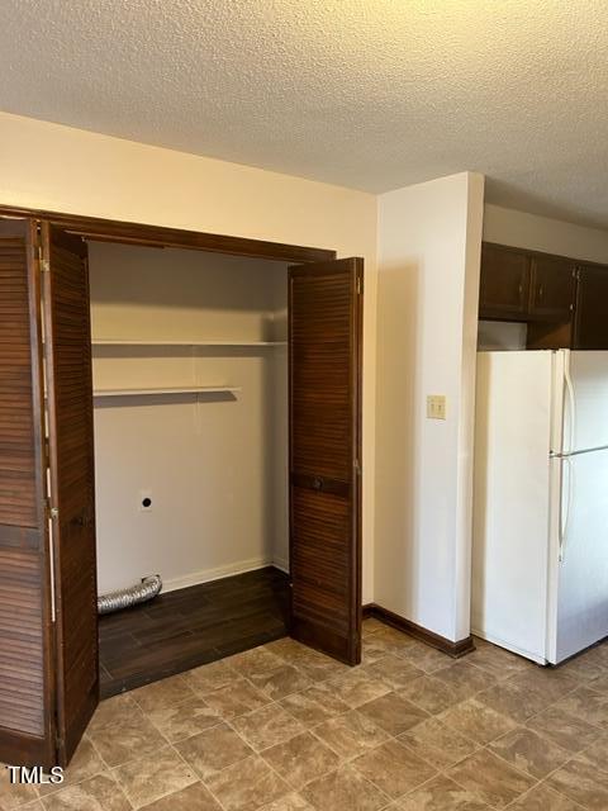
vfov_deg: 67.3
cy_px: 406
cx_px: 304
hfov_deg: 53.1
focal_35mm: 26
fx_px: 609
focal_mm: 5.7
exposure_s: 1/60
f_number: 1.5
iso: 200
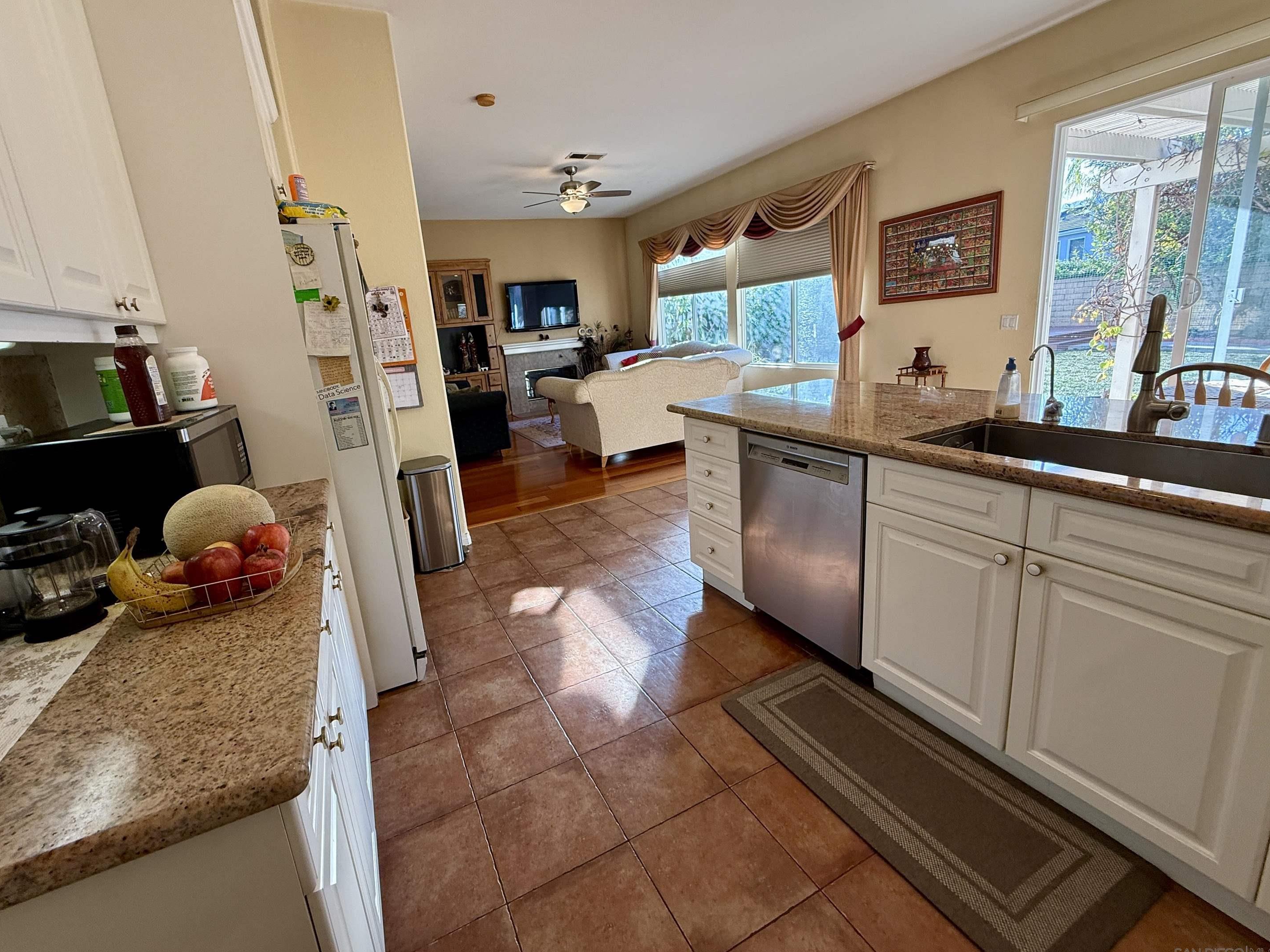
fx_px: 550
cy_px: 453
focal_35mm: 15
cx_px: 600
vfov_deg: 81.7
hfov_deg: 98.1
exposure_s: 1/120
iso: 100
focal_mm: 2.22
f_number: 2.2
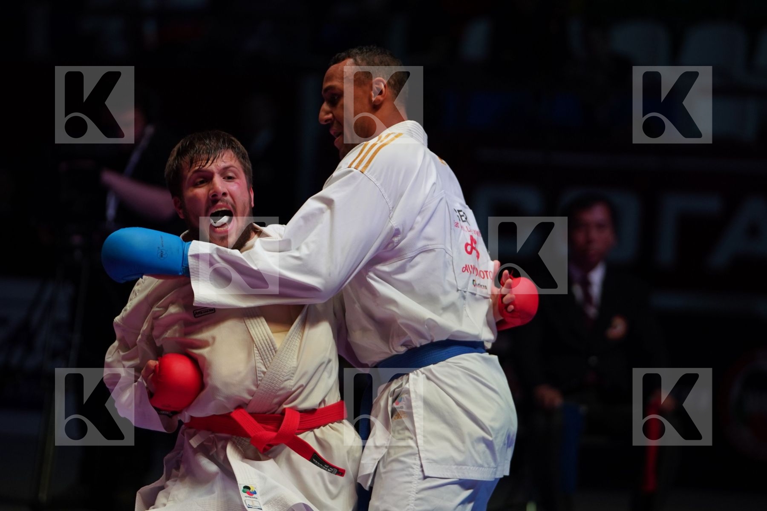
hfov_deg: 7.9
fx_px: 5560
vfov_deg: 5.3
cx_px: 384
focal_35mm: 261
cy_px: 256
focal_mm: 174
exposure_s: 1/1000
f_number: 2.8
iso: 800
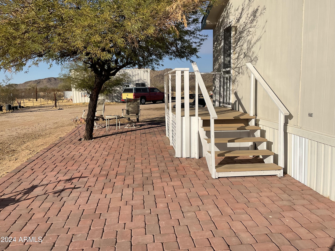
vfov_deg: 48.2
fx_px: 281
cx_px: 168
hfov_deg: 61.7
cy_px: 126
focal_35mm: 29
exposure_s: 1/4405
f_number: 1.8
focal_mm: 3
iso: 16
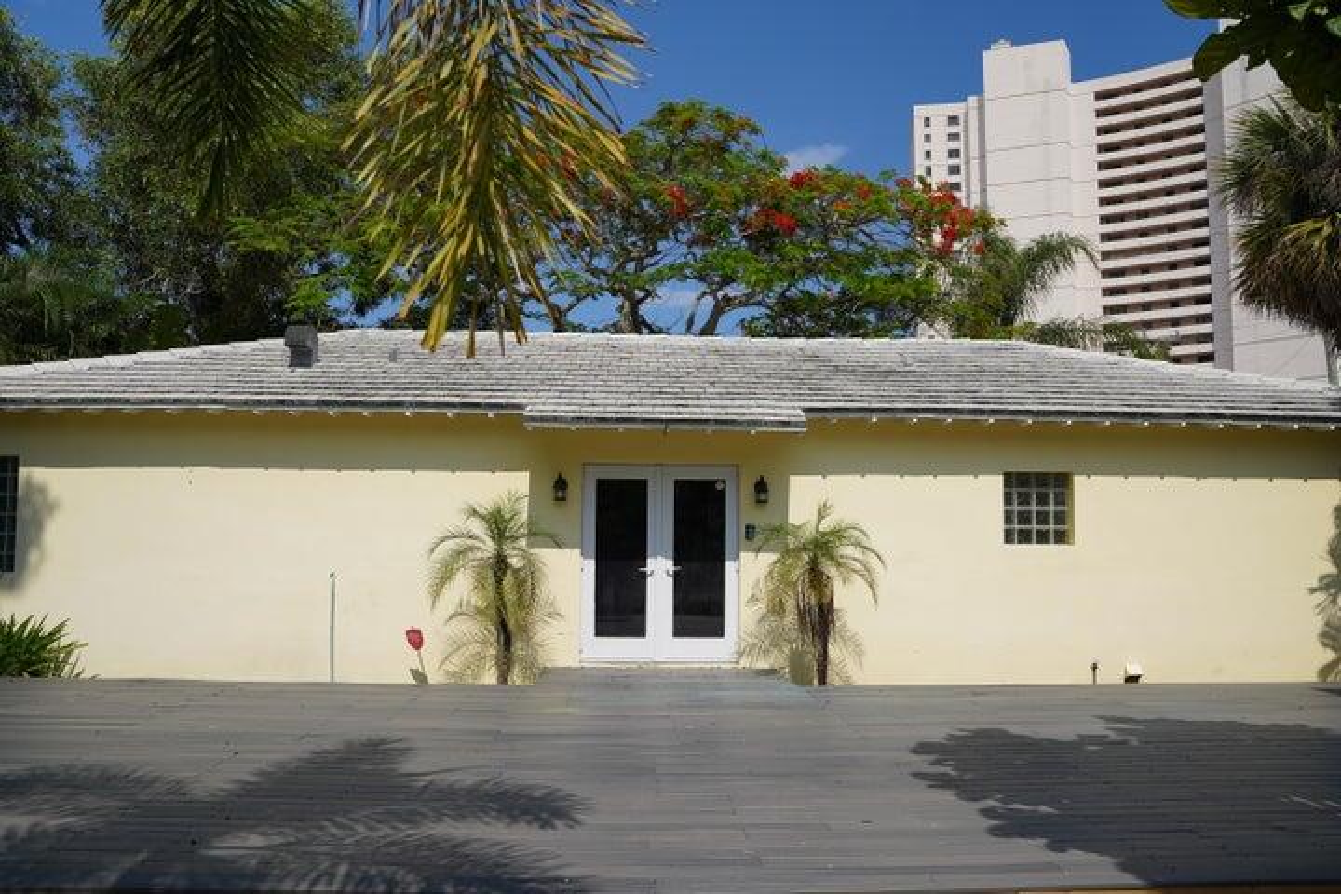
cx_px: 670
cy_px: 447
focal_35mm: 28
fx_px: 1043
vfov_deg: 46.4
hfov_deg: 65.5
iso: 100
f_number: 8
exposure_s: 1/640
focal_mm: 28
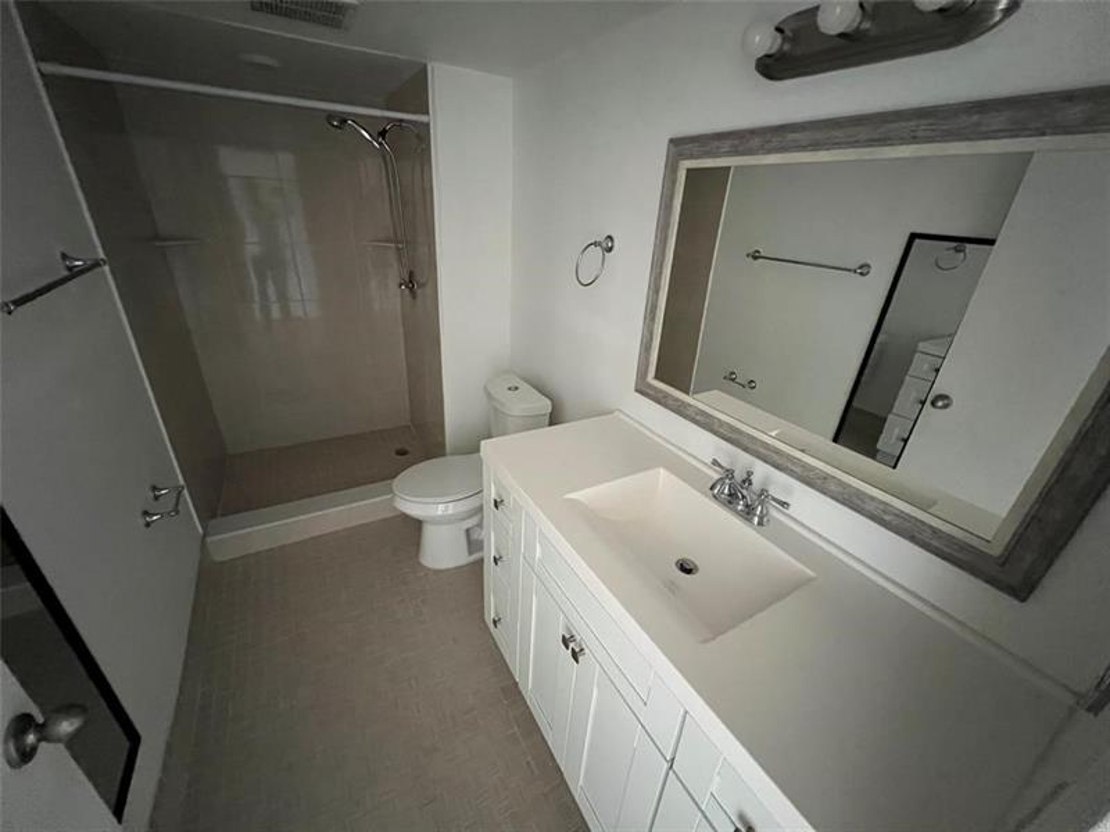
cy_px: 416
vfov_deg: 89.9
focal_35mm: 13
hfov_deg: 106.2
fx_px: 417
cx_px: 555
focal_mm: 1.57
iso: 1250
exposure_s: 1/40
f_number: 1.8
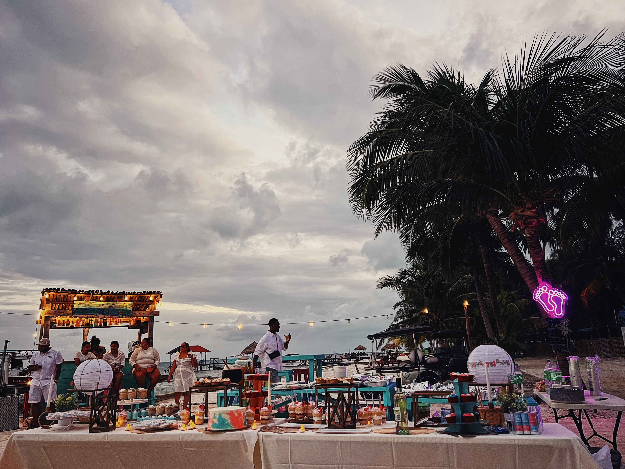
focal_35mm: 26
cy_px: 234
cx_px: 312
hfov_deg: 67.3
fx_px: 469
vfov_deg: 53.1
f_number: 1.5
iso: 320
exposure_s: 1/60
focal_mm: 5.7
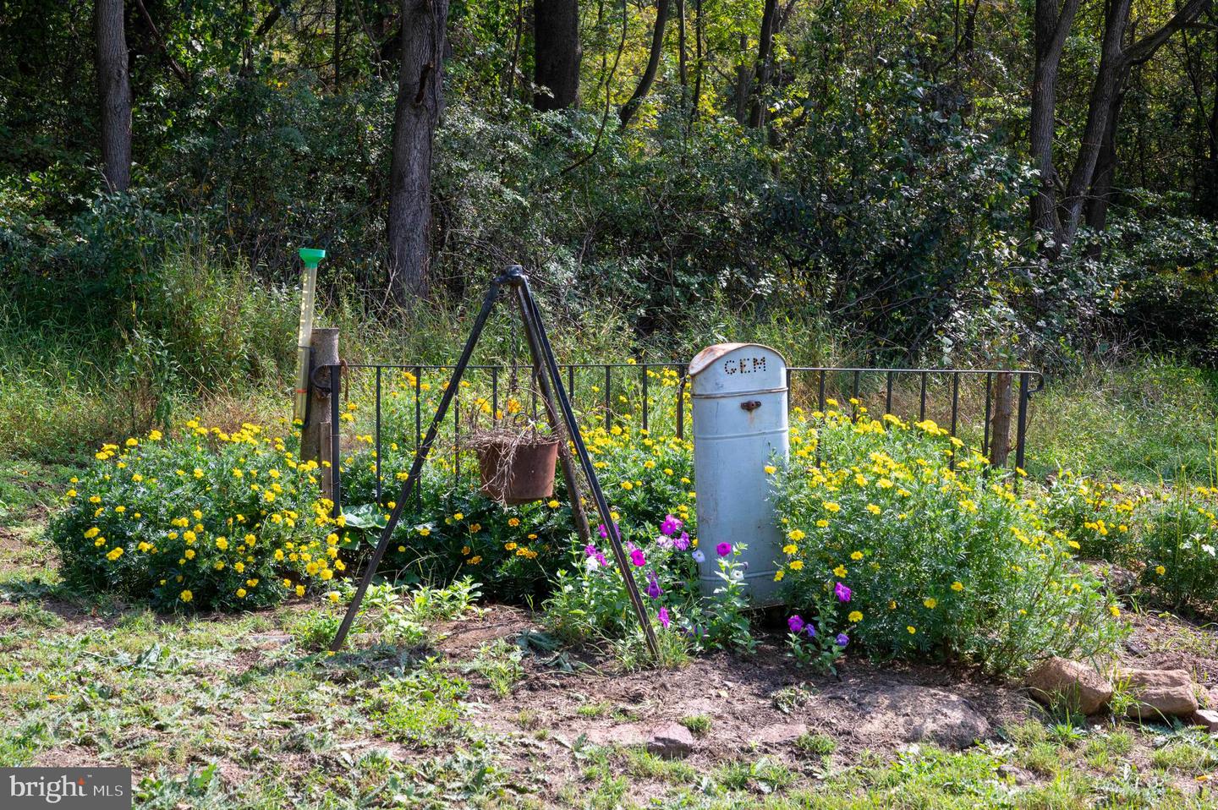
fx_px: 2062
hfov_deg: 32.9
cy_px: 405
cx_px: 609
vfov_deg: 22.2
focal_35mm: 61
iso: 1000
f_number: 11
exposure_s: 1/500
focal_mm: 61
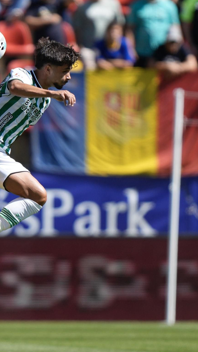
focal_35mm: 710
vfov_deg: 3.0
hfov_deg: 1.7
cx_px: -29
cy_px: 165
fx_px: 6627
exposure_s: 1/1600
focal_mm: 400
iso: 125
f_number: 2.8
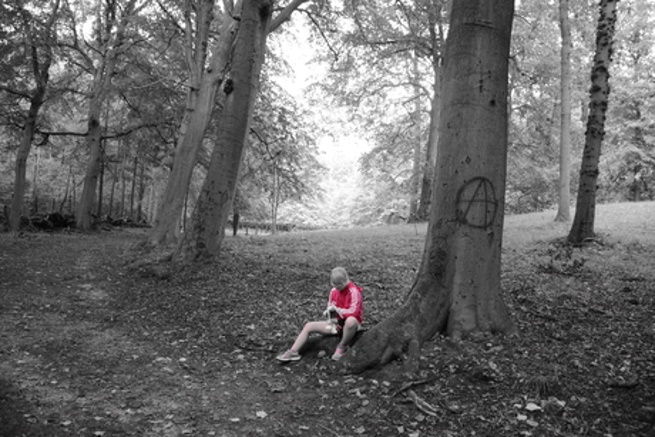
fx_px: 491
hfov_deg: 67.4
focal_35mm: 27
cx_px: 328
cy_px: 218
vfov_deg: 48.0
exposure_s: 1/80
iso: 400
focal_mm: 18
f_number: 4.5
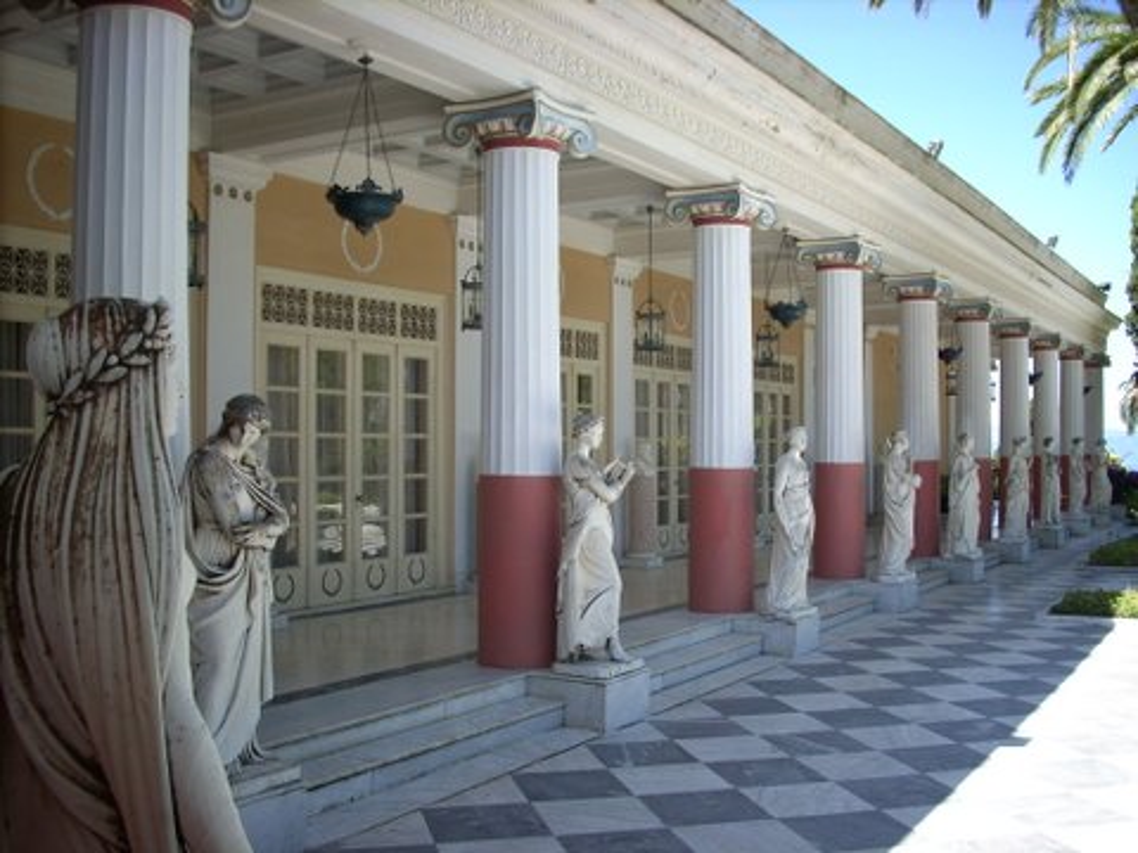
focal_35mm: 37
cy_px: 426
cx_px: 569
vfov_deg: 38.7
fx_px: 1216
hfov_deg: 50.1
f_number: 2.8
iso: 64
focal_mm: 6.2
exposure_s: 1/273
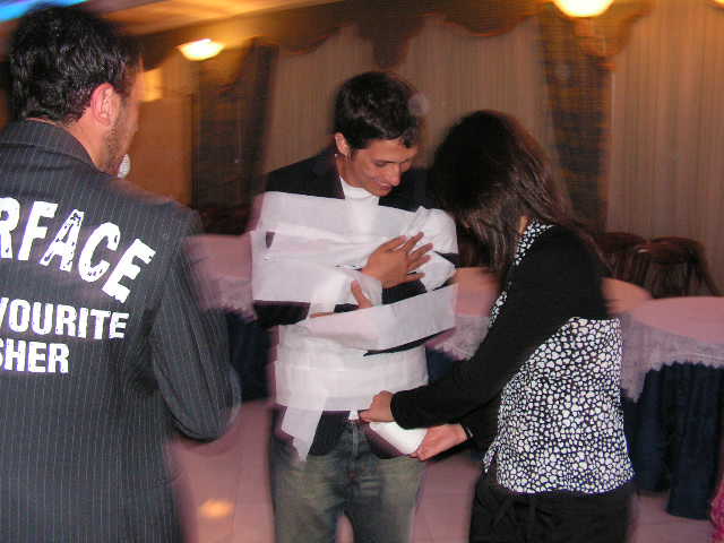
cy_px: 272
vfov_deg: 39.7
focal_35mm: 36
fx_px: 753
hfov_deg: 51.4
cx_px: 362
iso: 200
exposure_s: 1/40
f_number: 3.2
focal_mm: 6
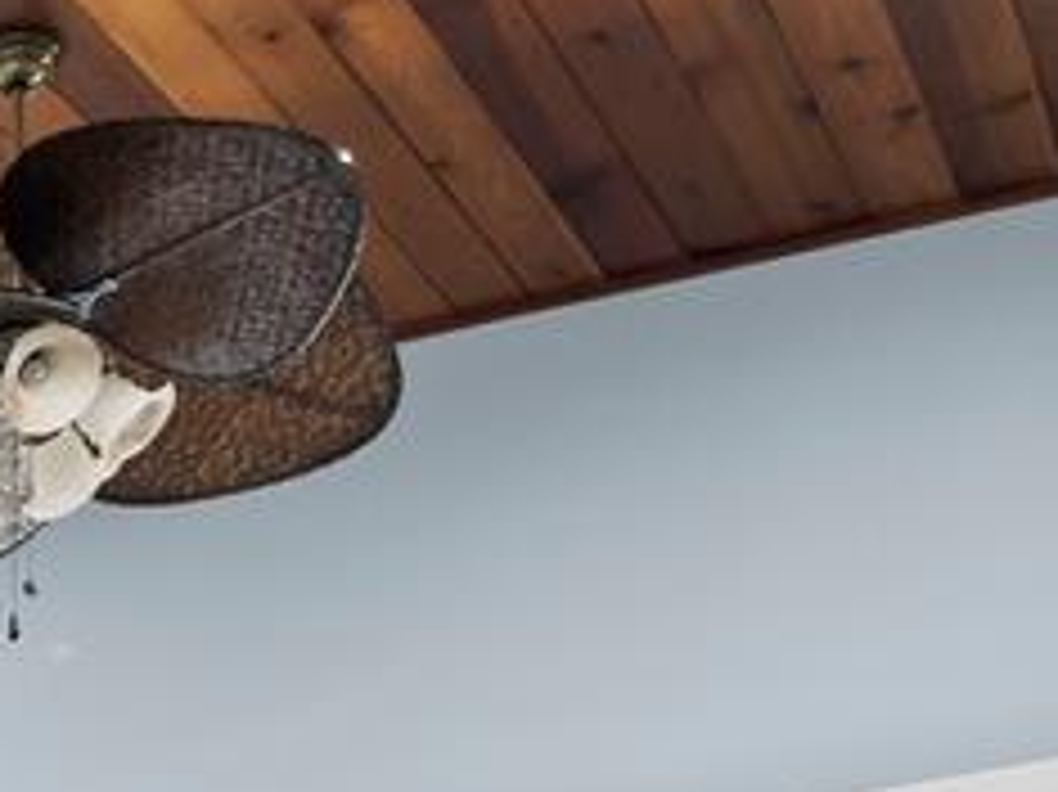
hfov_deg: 22.3
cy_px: 1422
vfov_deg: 18.7
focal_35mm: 61
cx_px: -738
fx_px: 1863
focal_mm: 7
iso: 250
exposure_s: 1.6
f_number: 11
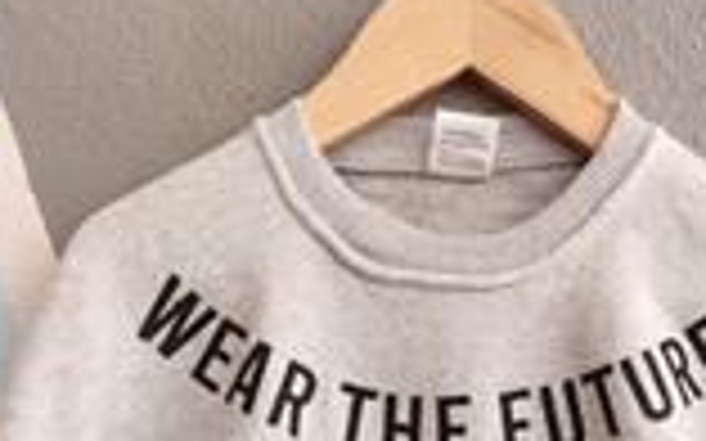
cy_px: 583
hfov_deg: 30.6
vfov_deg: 18.0
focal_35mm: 67
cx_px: 418
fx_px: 1289
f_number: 1.88
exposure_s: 1/94.6
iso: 350
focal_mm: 5.59
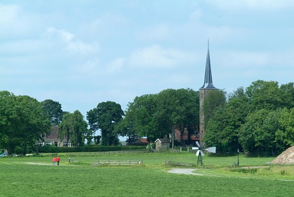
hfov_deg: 10.1
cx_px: 147
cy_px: 98
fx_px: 1659
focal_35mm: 203
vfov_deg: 6.8
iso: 400
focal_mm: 135
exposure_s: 1/2000
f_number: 5.6
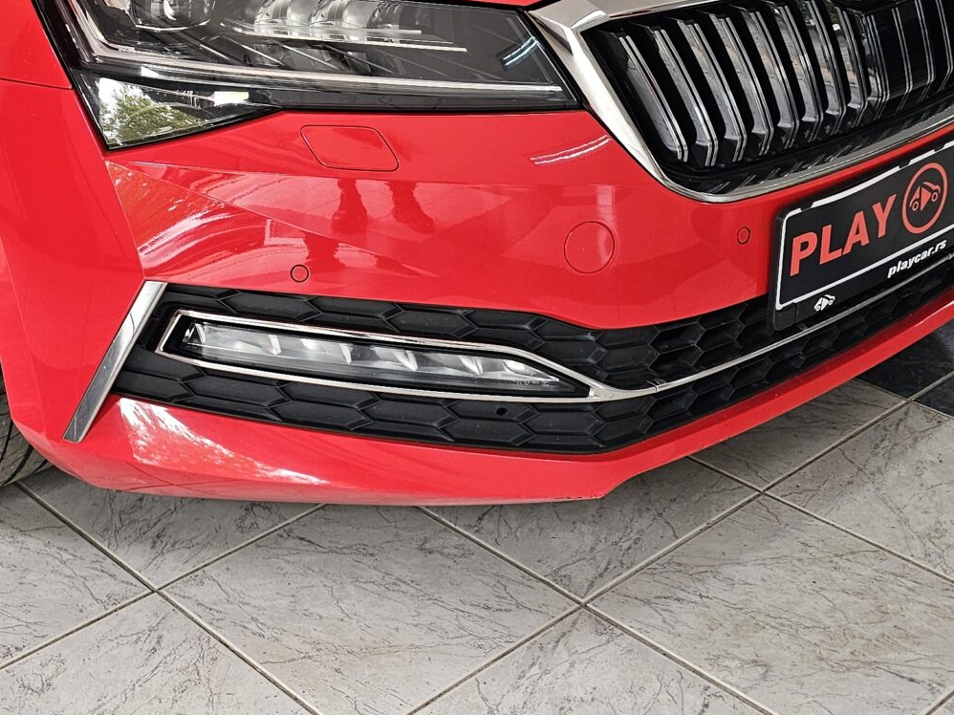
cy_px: -40
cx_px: 256
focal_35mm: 59
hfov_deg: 32.2
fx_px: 1626
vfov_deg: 23.5
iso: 100
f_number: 1.7
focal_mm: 6.3
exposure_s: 1/100
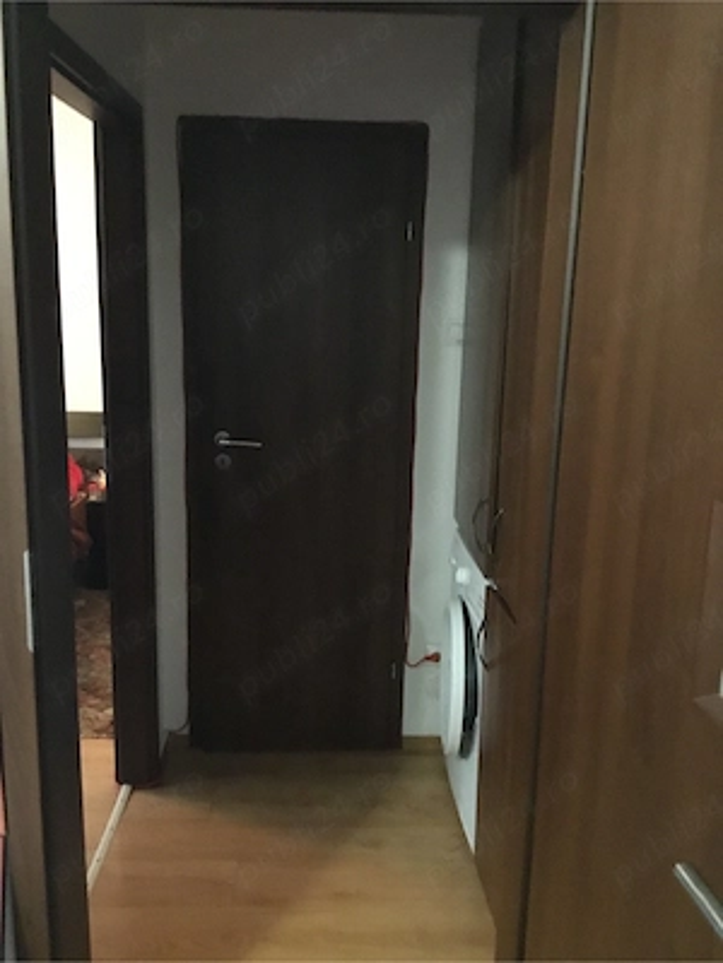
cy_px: 482
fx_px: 863
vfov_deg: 58.4
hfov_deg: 45.4
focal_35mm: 31
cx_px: 362
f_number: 2.4
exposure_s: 1/17
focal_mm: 3.3
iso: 800
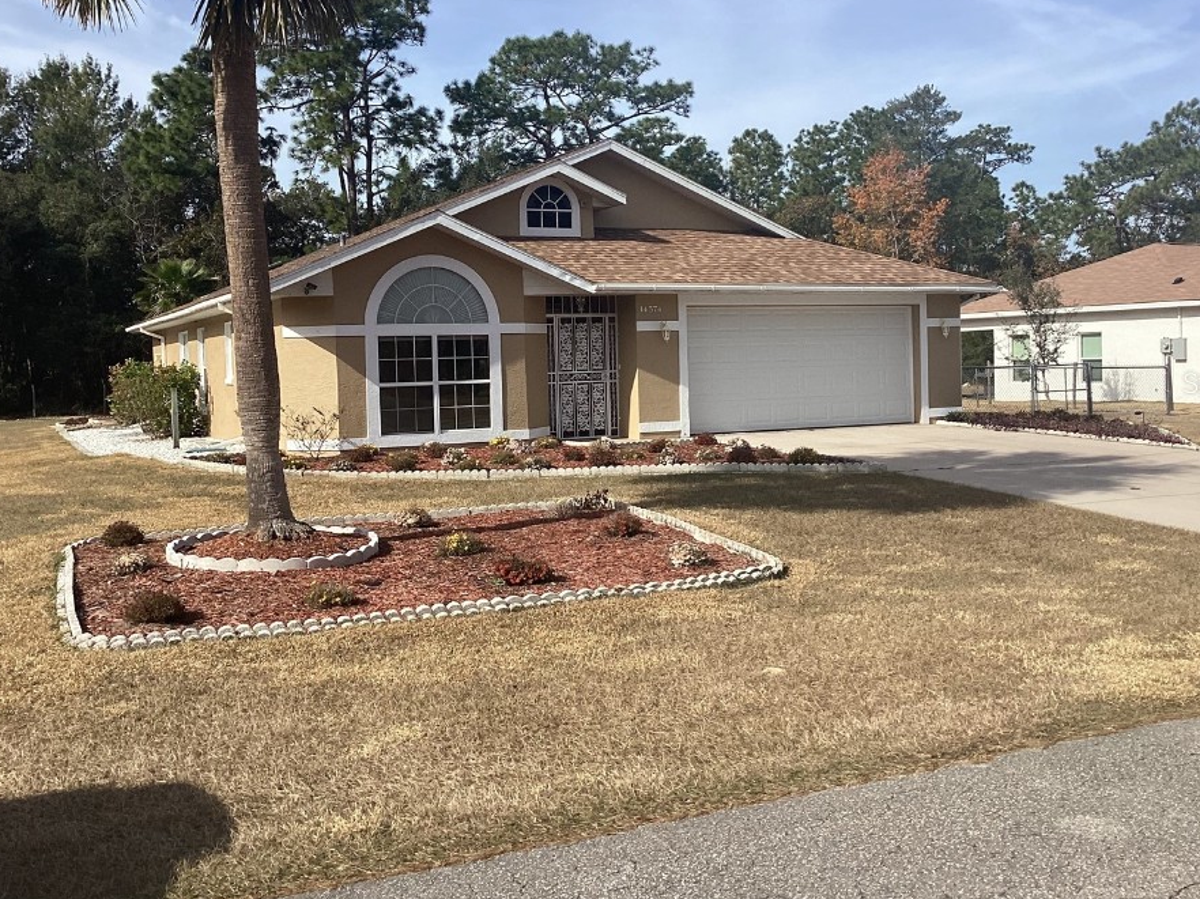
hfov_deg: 51.4
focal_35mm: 36
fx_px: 1248
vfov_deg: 39.5
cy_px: 382
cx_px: 615
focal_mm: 3.3
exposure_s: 1/1404
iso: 25
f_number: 2.4
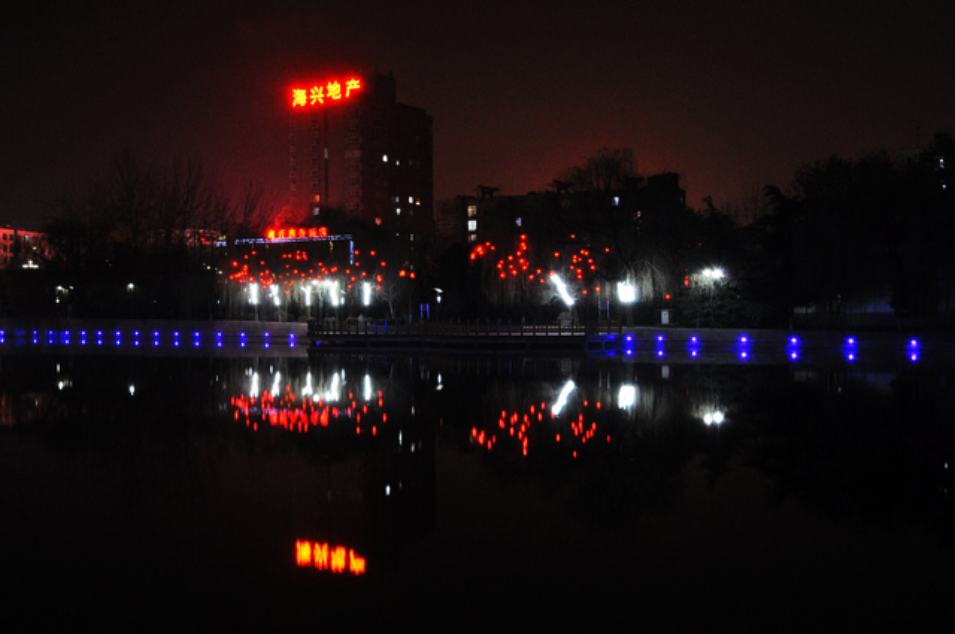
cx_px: 478
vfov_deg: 28.0
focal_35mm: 48
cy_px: 317
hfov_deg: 41.2
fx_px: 1272
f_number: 16
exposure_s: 2
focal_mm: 32
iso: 800
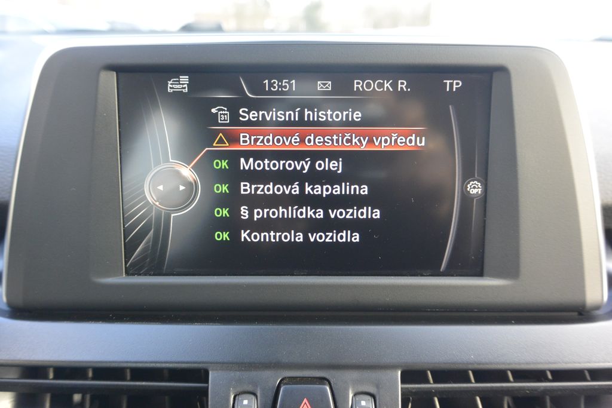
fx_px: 459
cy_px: 204
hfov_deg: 67.4
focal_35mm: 27
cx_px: 306
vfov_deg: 47.9
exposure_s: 1/80
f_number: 3.5
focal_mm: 10
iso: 400
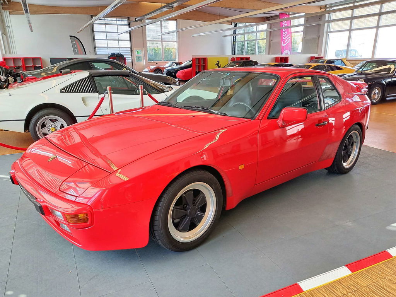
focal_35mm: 25
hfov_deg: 69.4
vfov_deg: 54.9
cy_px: 148
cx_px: 198
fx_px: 286
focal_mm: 4.6
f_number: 2
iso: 125
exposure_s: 1/49
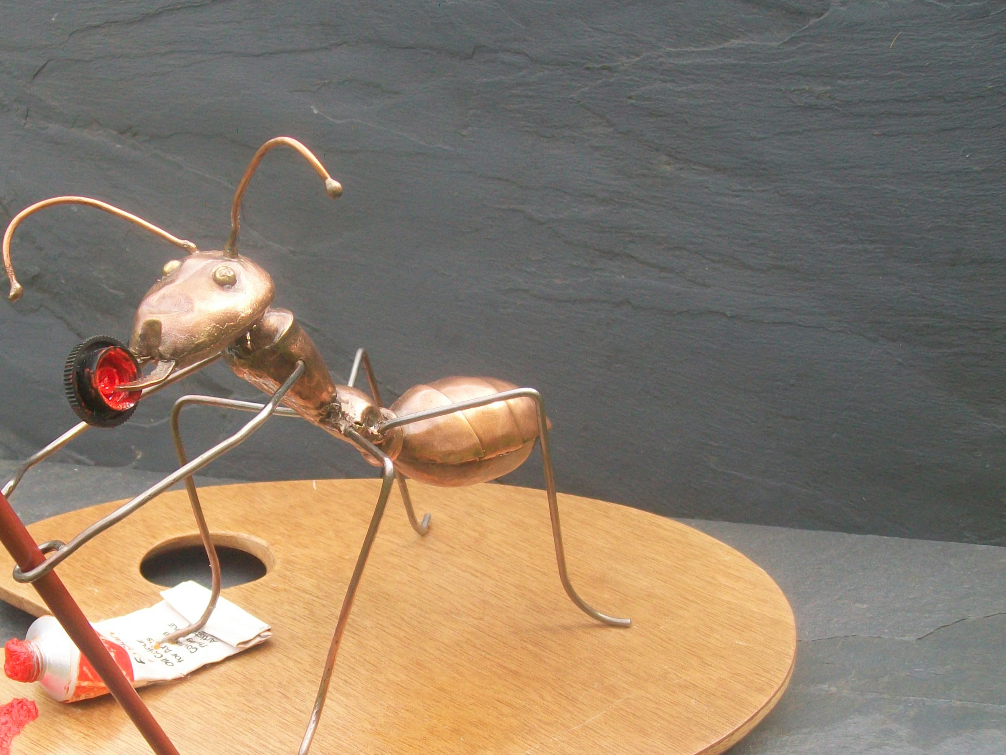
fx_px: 1453
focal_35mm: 50
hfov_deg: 37.7
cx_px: 321
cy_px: 480
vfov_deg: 29.0
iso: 64
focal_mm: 6
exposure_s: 1/320
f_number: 2.7
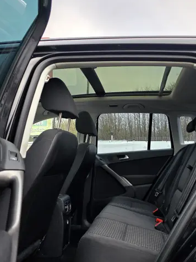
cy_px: 130
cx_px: 126
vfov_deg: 58.4
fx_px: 234
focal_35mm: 31
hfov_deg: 44.9
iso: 64
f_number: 1.7
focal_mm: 6.3
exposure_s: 1/180
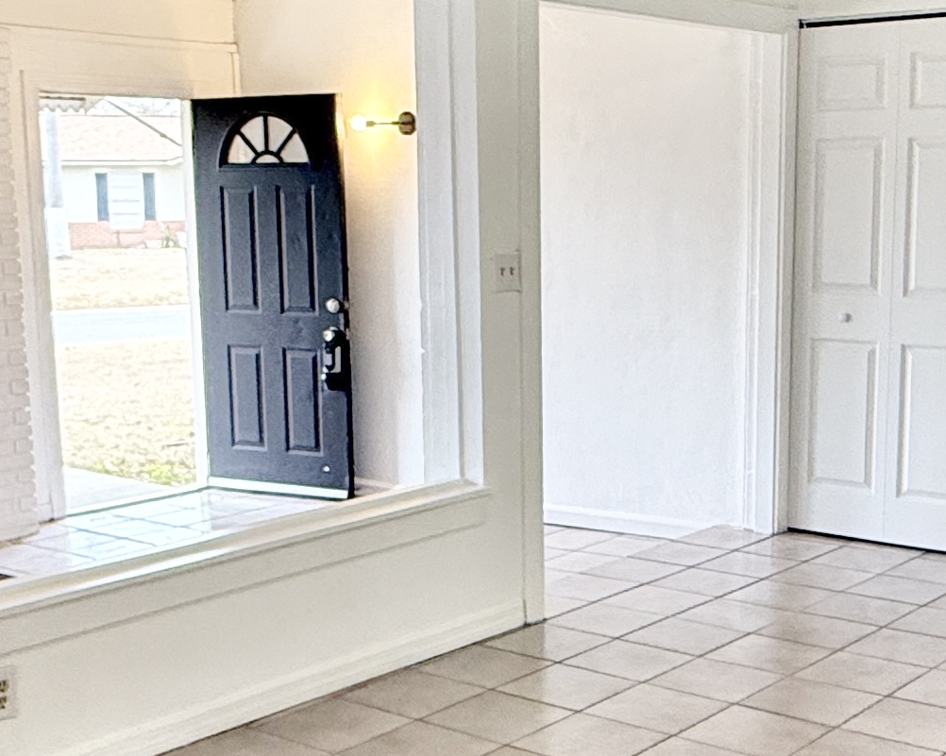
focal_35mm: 55
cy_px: 439
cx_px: 549
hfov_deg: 34.1
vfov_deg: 27.6
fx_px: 1539
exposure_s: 1/120
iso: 200
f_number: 2.2
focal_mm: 2.22
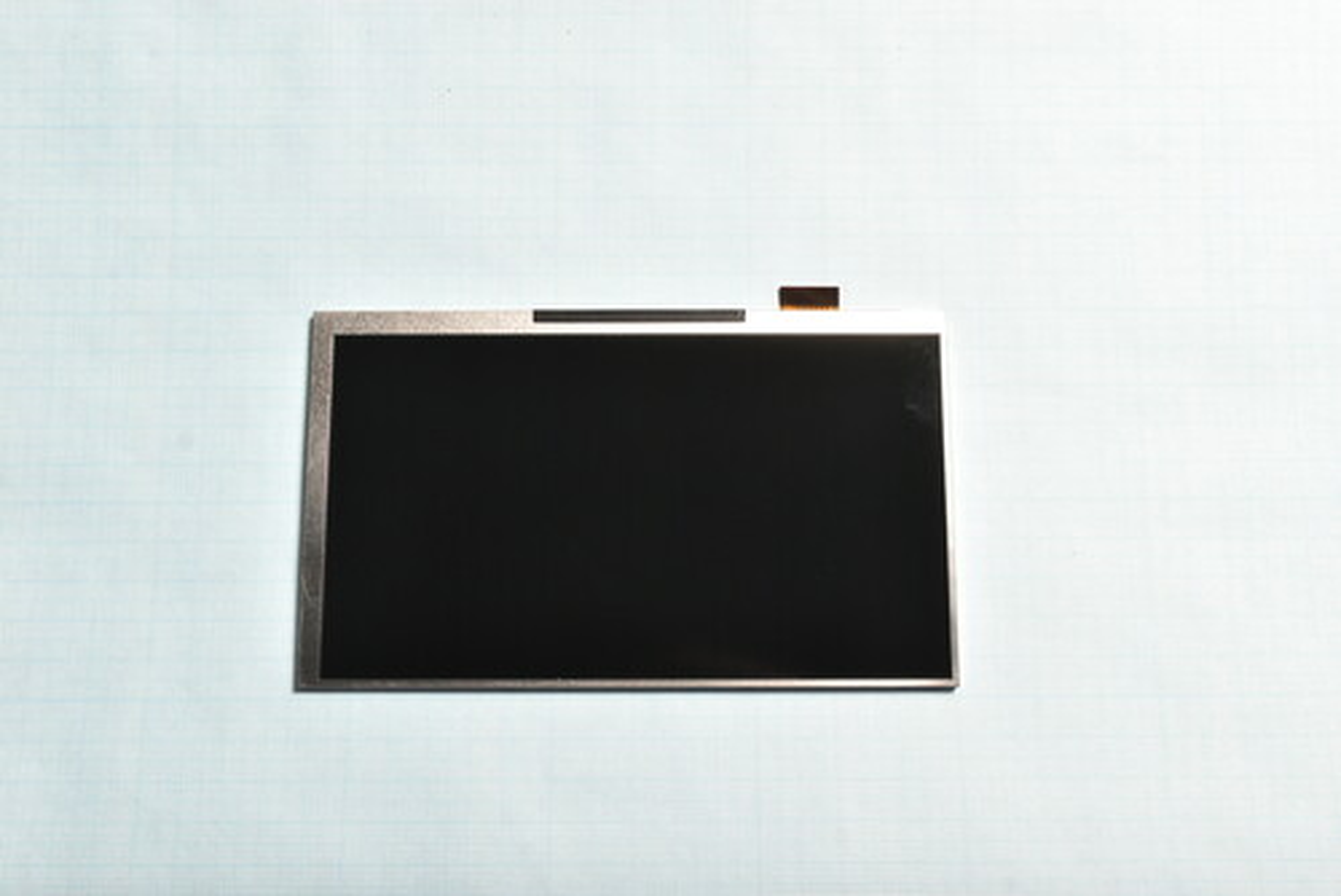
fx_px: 1733
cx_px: 670
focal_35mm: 46
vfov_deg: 29.0
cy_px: 448
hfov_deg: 42.3
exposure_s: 1/200
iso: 800
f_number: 11
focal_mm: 31
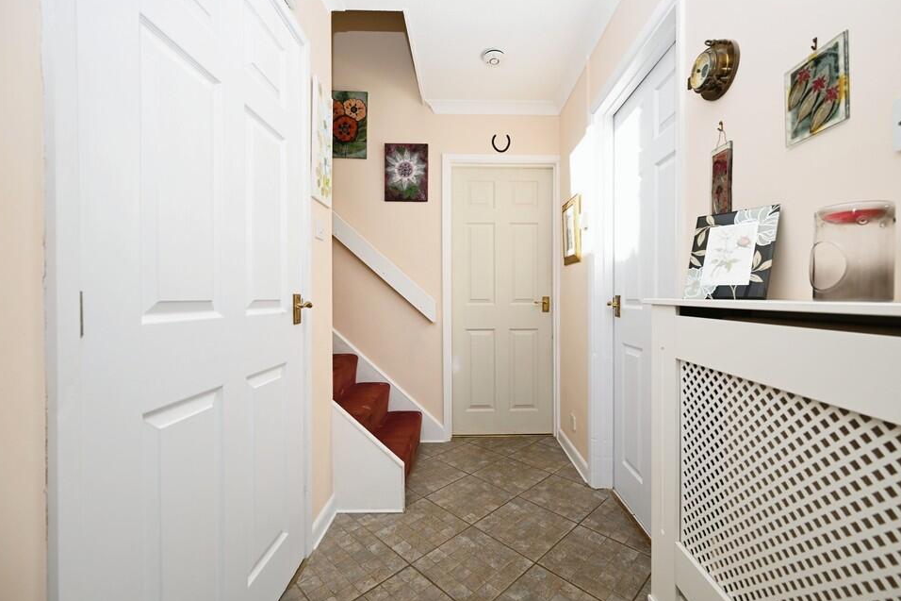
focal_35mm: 15
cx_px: 470
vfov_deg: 77.3
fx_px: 375
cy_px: 300
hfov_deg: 100.3
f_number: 5.6
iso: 100
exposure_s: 1/125
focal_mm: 14
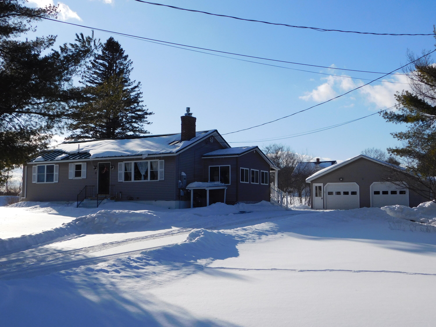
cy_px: 164
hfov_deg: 46.8
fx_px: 504
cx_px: 218
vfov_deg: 36.0
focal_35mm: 40
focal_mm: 7.1
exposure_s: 1/640
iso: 125
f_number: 7.2
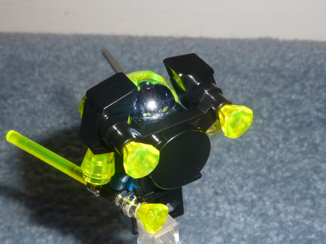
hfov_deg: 31.2
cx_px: 150
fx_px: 583
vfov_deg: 23.6
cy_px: 142
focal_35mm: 62
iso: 100
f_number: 4
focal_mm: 4.1
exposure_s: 1/30
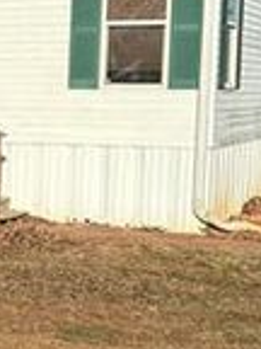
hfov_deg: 11.5
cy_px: 193
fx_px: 1206
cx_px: -196
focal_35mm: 120
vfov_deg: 16.4
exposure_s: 1/4444
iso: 50
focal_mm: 5.7
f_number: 1.5
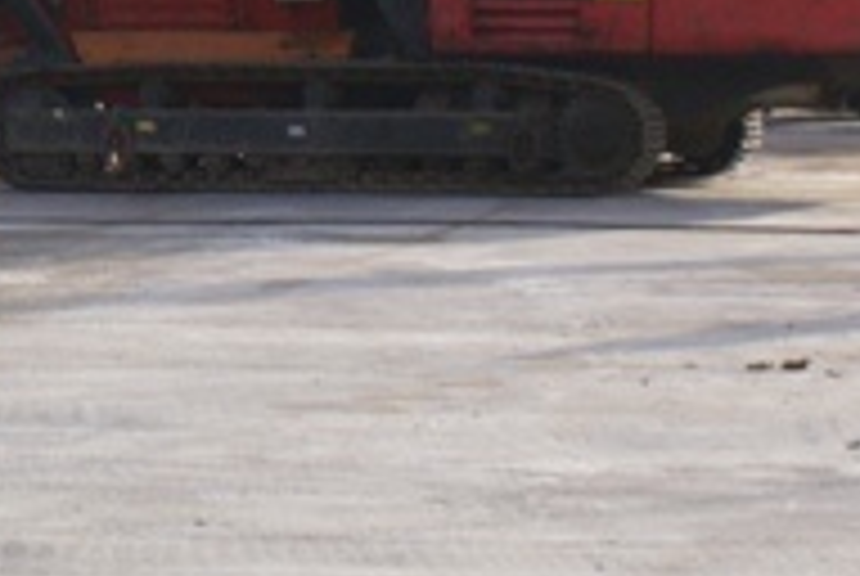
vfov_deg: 6.2
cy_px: -207
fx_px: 5266
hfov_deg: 9.1
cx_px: -491
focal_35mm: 220
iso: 100
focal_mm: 35
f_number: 9
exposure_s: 1/160
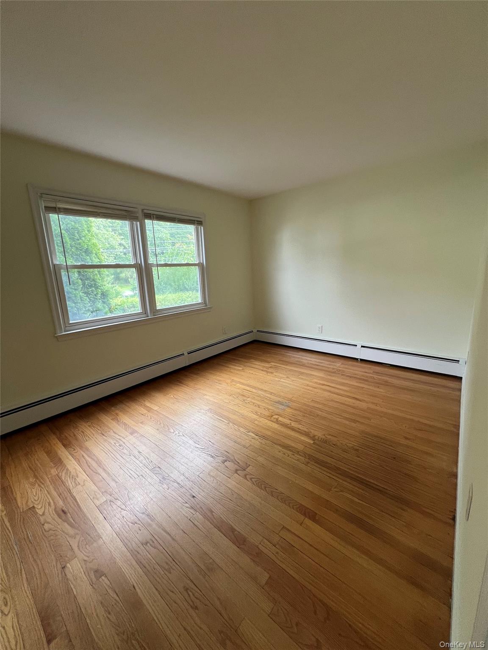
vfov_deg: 106.2
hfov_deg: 89.9
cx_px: 244
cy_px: 325
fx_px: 244
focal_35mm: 13
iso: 125
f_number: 1.8
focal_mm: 1.57
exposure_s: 1/99
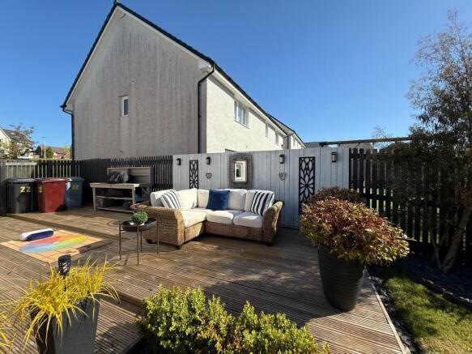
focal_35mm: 14
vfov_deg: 85.7
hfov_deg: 102.1
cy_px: 177
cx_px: 236
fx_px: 191
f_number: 2.2
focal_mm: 2.22
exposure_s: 1/1961
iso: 50
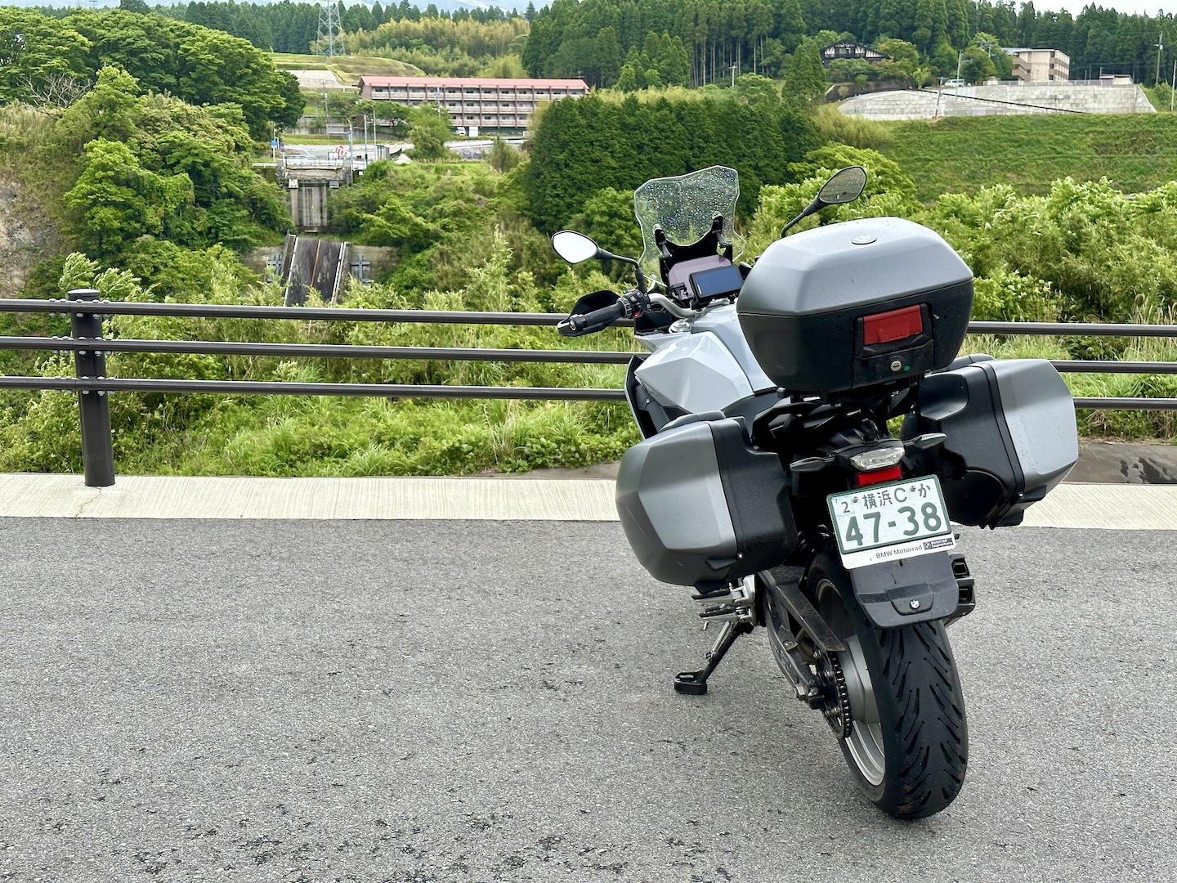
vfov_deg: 30.3
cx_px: 588
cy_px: 442
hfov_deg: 39.7
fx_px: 1632
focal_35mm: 48
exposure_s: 1/574
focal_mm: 6.86
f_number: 1.78
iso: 64
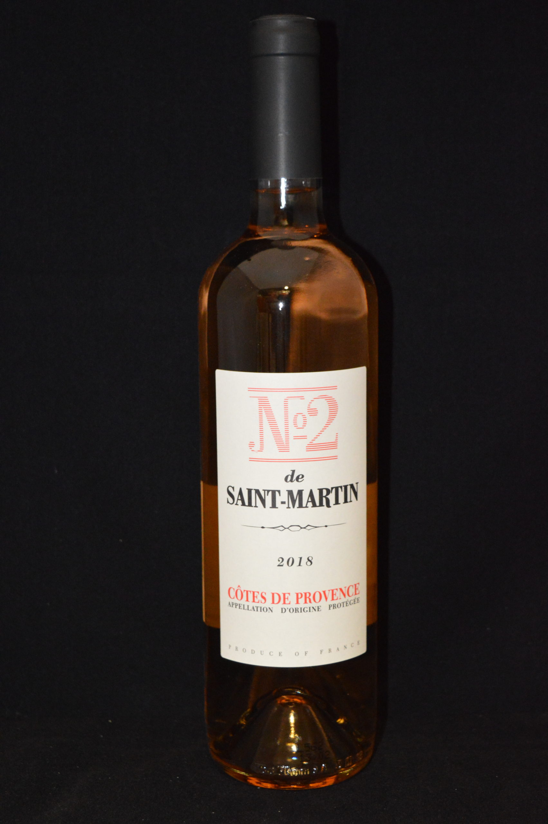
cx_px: 274
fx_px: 1304
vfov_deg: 35.1
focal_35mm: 57
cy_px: 412
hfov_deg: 23.7
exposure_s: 1/60
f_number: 4.8
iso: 3200
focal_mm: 38
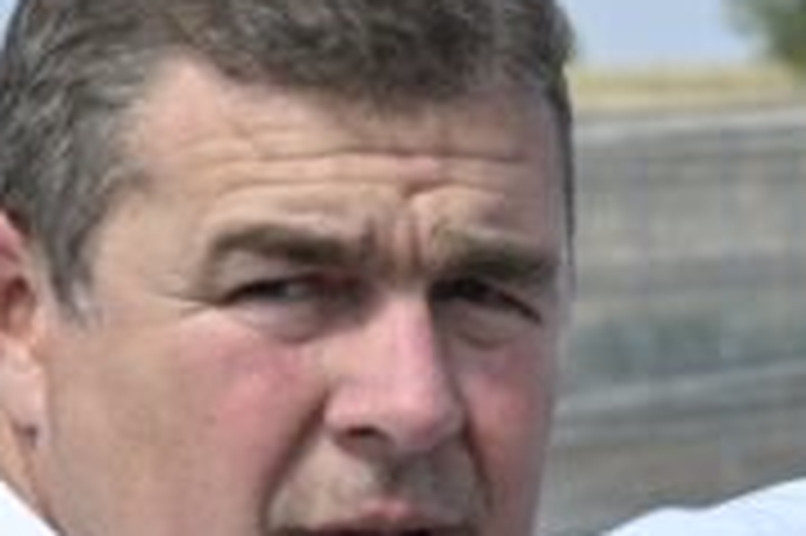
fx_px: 7963
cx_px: 1135
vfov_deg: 3.8
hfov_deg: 5.7
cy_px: 624
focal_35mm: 356
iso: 250
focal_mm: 71
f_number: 8
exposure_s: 1/1000
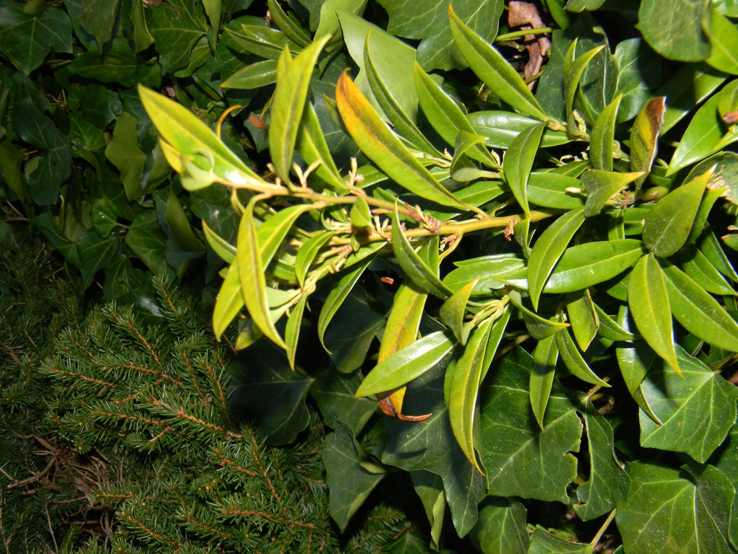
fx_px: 874
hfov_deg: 45.8
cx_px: 369
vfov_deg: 35.1
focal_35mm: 41
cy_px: 277
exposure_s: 1/30
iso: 200
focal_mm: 7.3
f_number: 7.6
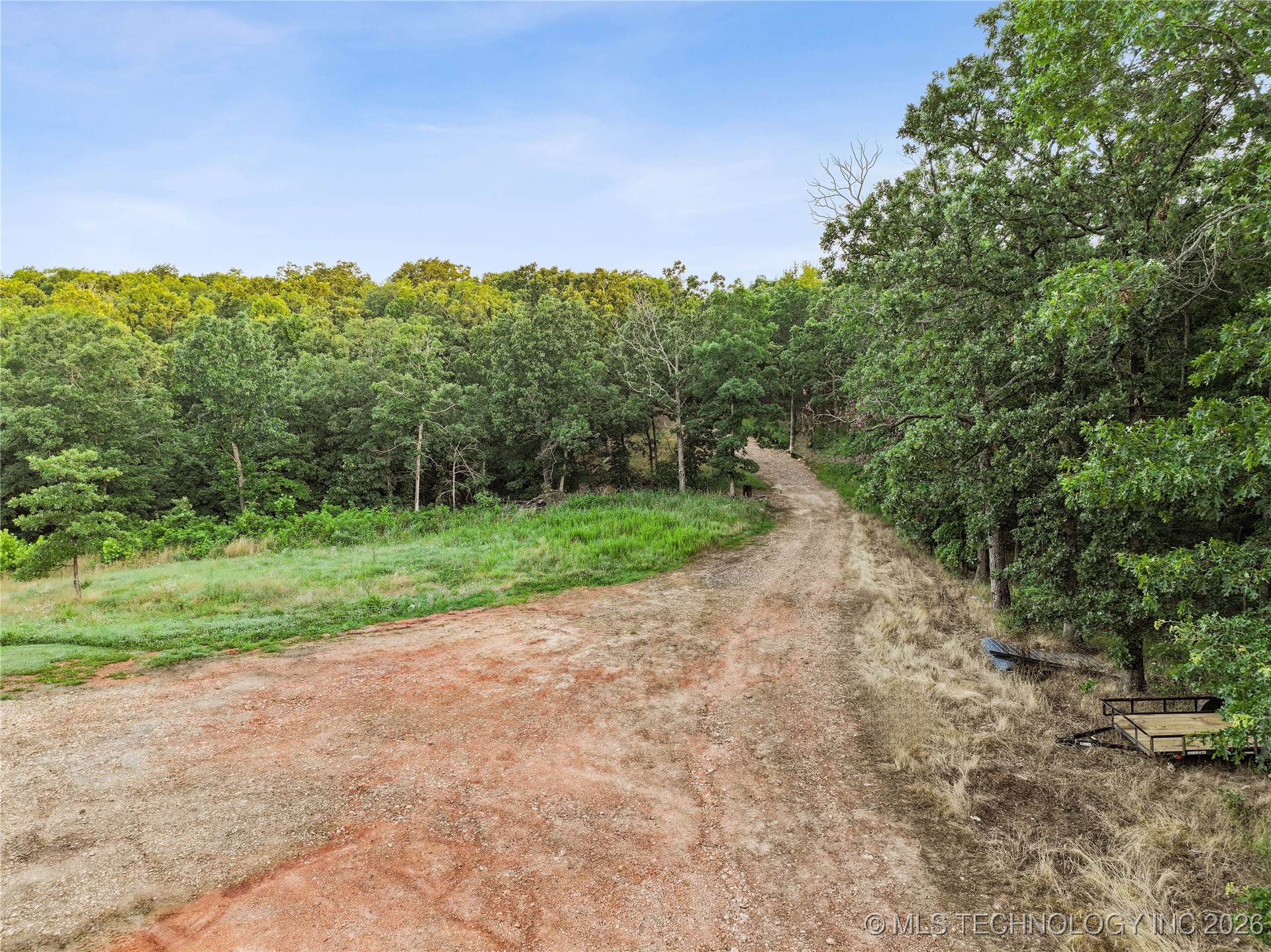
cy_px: 476
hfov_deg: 71.6
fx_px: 881
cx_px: 636
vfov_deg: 56.8
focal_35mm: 24
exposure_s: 1/50
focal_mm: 12.29
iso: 100
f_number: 2.8
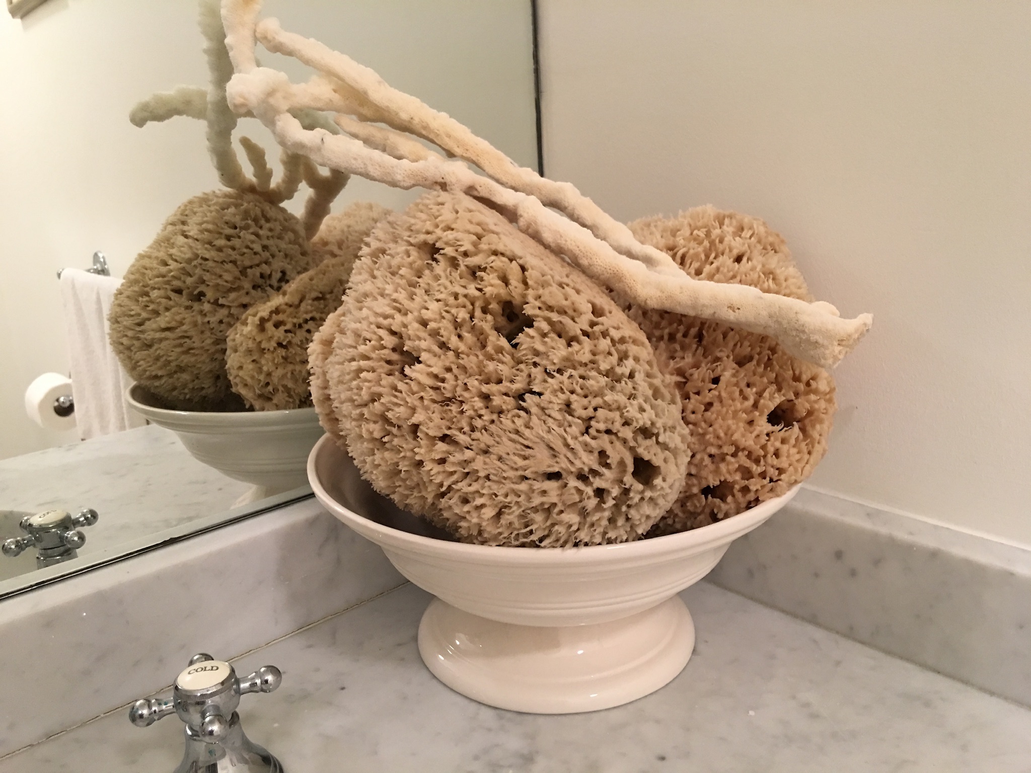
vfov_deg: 48.2
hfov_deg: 61.7
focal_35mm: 29
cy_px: 386
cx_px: 516
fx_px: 864
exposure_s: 1/15
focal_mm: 4.15
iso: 64
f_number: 2.2
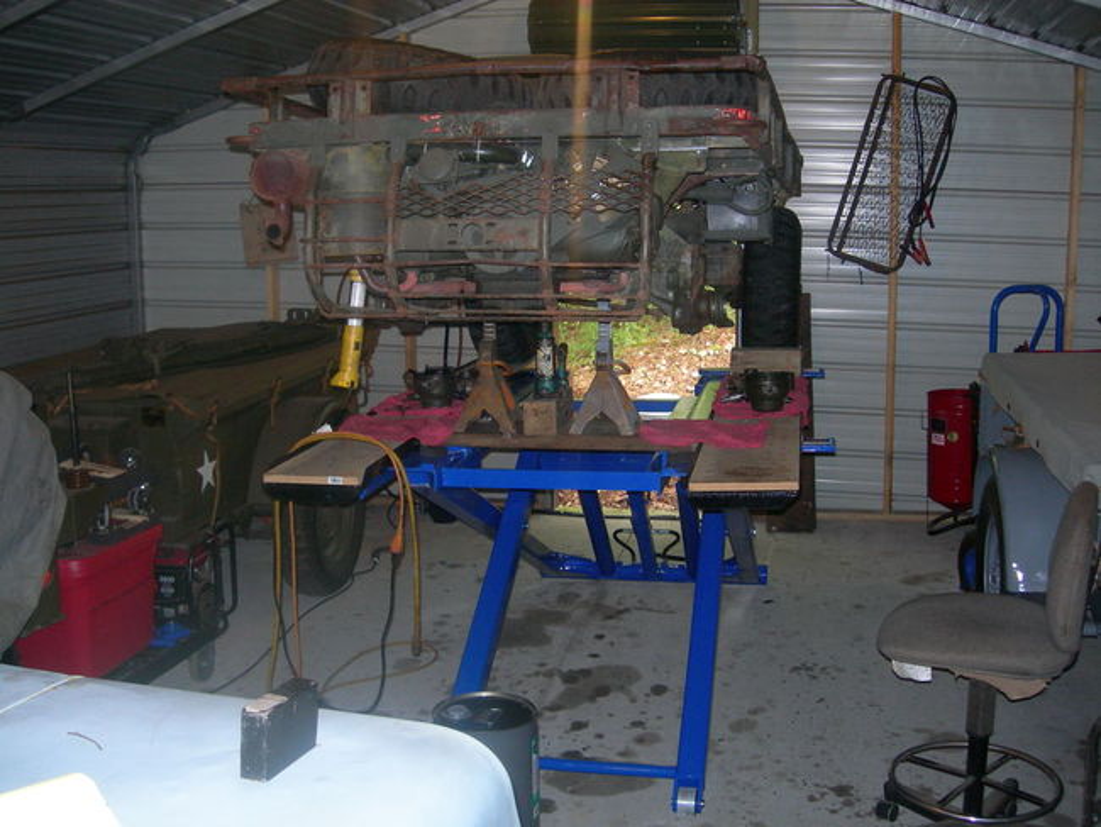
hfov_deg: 49.0
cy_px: 414
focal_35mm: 38
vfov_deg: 37.7
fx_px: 1209
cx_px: 550
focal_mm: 7.8
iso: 200
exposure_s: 1/60.1
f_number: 2.8
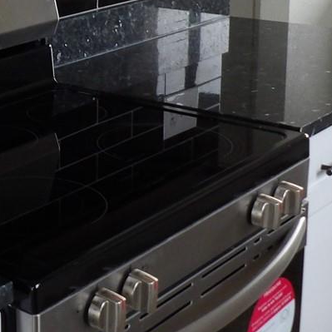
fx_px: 922
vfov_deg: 20.2
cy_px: 67
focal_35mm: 85
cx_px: -55
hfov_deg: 19.4
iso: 200
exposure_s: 1/33
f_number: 3.2
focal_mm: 4.3
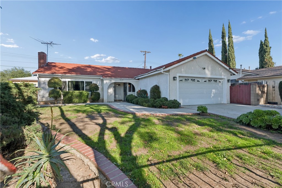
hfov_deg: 96.7
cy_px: 94
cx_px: 141
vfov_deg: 73.8
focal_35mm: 16
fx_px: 125
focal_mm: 16
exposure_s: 1/250
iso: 200
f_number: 8
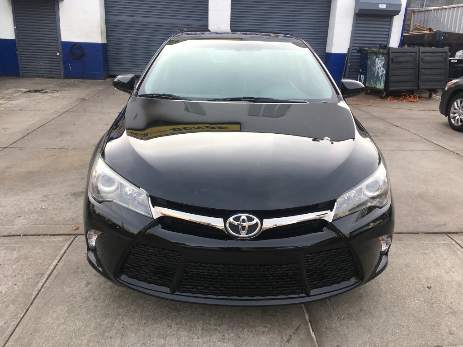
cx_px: 232
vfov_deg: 48.2
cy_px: 174
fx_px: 388
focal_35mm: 29
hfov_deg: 61.7
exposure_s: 1/353
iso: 25
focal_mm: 4.15
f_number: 2.2
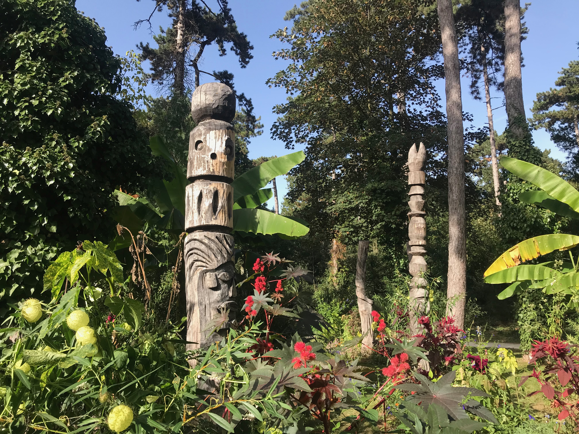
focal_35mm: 28
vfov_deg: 49.7
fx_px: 468
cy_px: 217
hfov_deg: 63.4
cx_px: 290
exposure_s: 1/791
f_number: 1.8
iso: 20
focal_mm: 3.99
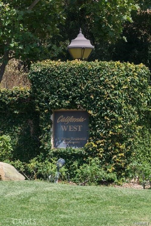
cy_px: 113
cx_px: 76
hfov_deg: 5.5
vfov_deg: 8.2
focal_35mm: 250
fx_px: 1573
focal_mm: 250
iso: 640
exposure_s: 1/160
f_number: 16
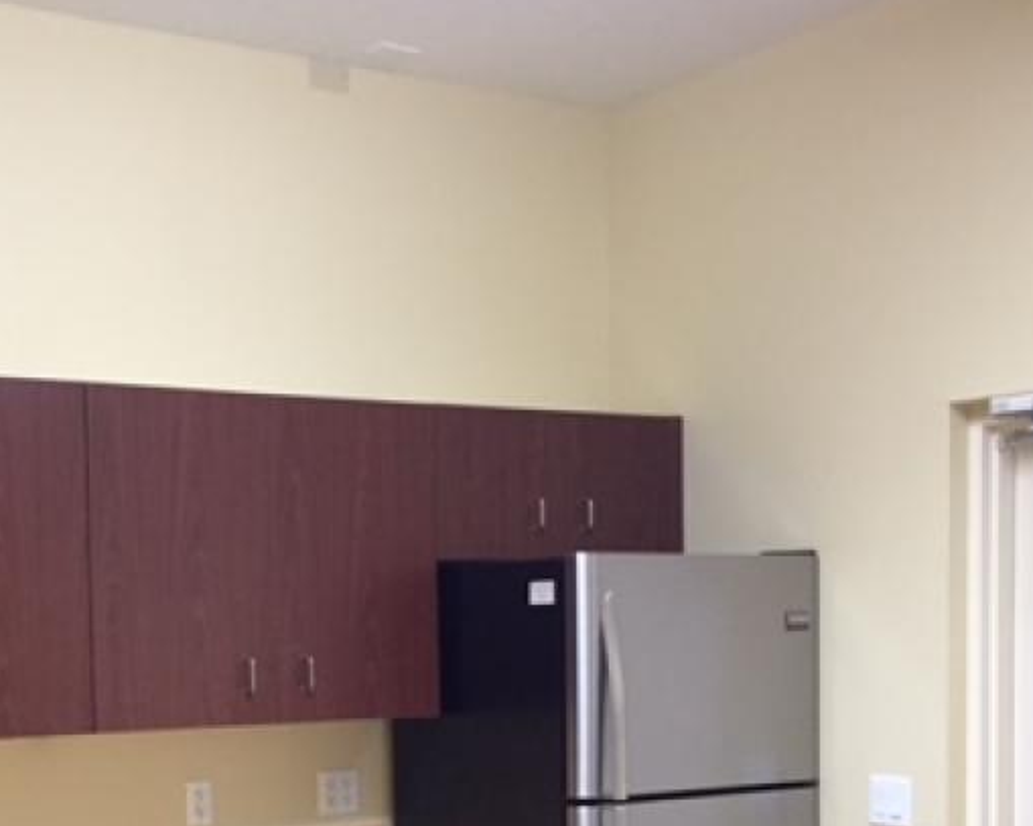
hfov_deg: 32.9
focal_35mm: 57
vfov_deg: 25.9
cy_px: 735
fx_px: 1742
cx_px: 414
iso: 160
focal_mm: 4.15
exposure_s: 1/30
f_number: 2.2
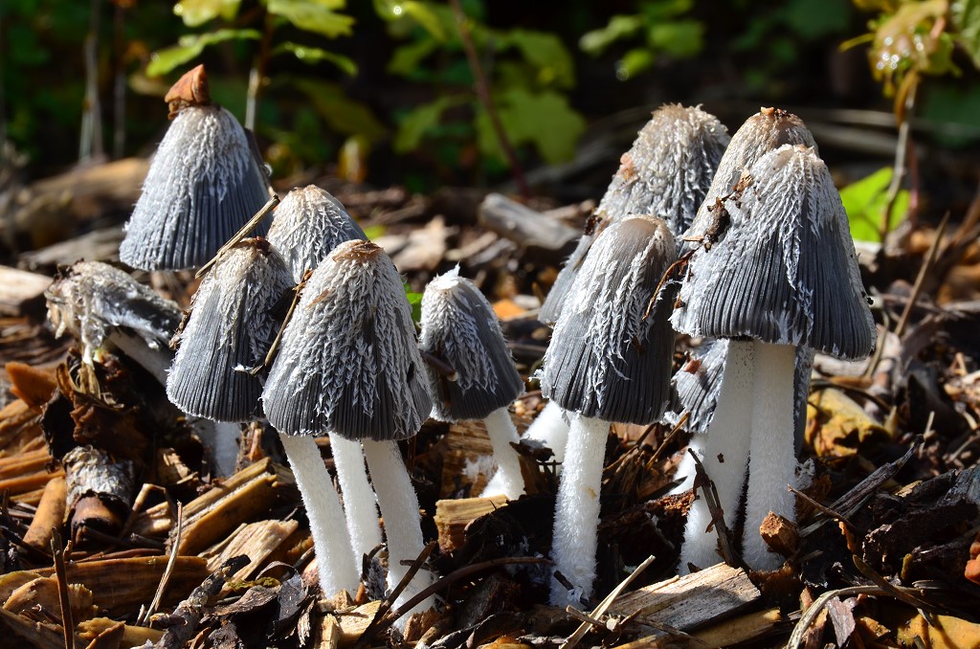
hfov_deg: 15.2
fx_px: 3667
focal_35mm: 135
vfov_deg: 10.1
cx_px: 490
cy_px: 324
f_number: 25
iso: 100
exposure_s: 1/30
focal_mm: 90
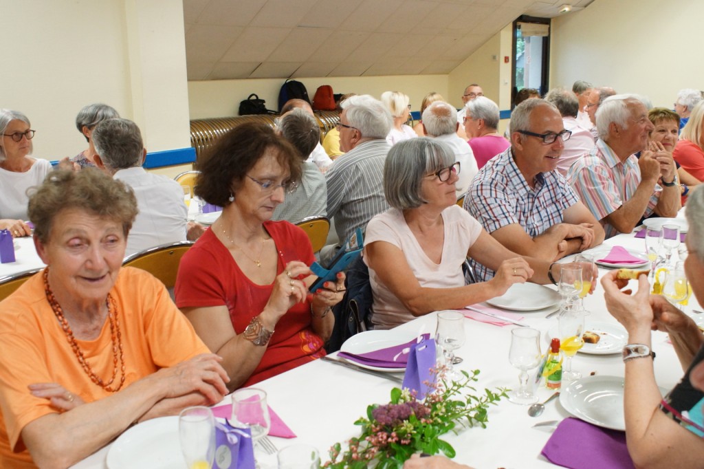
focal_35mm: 39
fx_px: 762
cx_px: 352
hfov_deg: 49.6
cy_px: 234
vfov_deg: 34.2
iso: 1600
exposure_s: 1/40
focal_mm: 26
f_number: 4.5
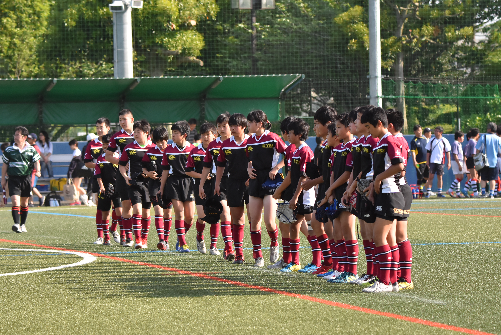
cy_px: 166
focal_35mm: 241
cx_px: 243
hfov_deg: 8.6
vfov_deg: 5.7
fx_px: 3350
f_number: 5.6
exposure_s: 1/2500
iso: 1100
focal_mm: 155
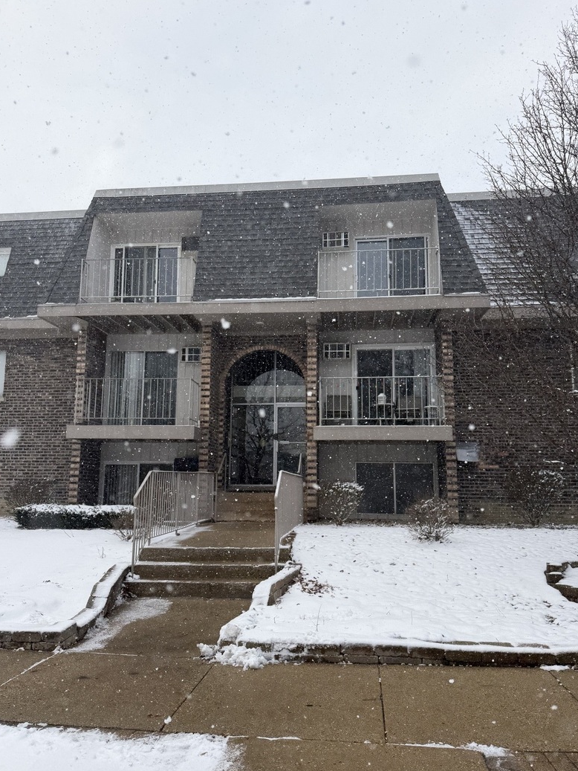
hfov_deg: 54.9
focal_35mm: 25
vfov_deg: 69.4
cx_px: 290
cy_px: 401
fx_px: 556
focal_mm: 6.76
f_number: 1.78
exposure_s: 1/3584
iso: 80
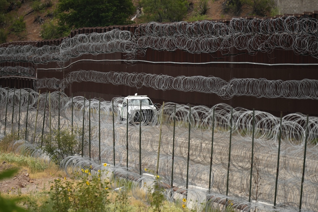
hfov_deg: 6.9
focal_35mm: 300
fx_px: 2650
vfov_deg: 4.6
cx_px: 159
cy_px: 106
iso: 250
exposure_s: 1/2000
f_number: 4
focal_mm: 200
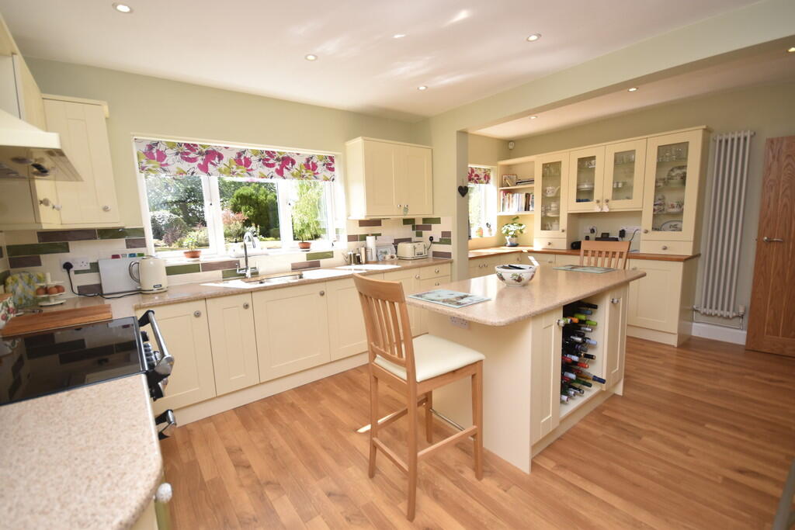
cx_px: 398
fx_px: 331
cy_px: 265
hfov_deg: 100.4
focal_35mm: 15
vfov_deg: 77.3
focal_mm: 10
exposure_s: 1/200
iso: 250
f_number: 5
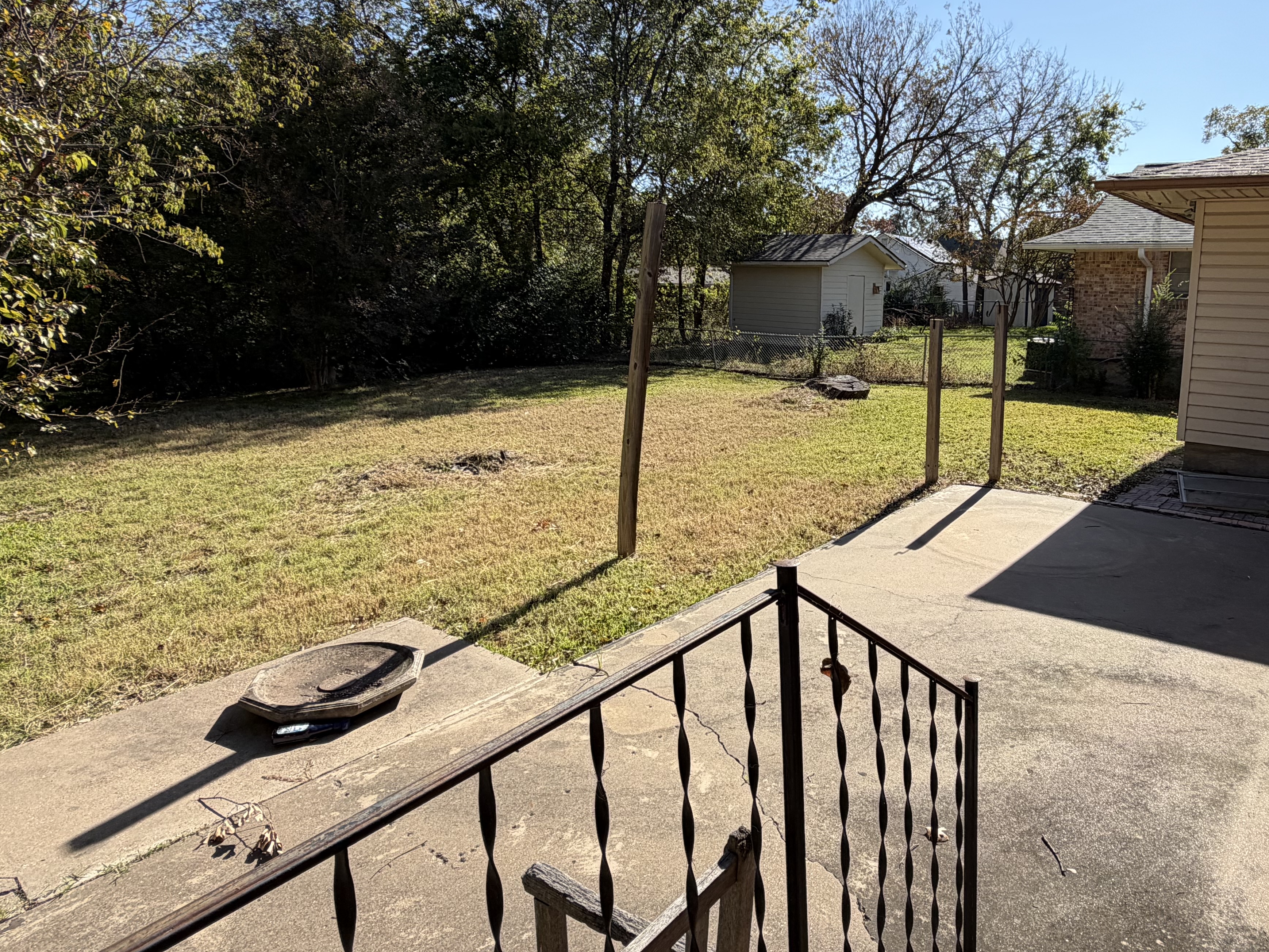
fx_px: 843
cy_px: 396
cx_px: 821
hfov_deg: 72.2
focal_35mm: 23
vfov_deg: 58.5
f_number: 2.2
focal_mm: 2.22
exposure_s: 1/770
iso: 25
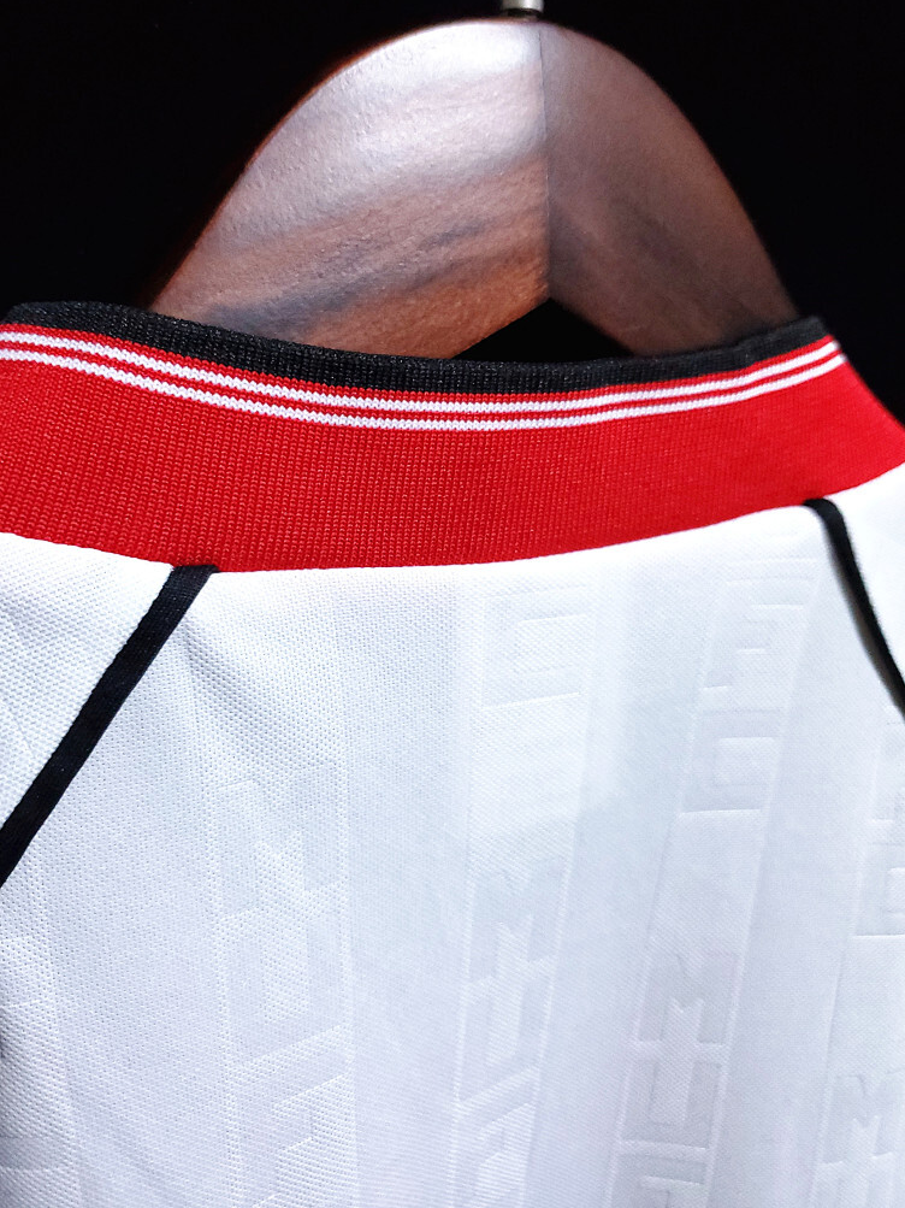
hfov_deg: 49.7
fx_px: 976
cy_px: 567
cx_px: 420
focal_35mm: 28
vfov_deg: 63.4
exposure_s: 1/30
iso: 500
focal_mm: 4.3
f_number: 1.5
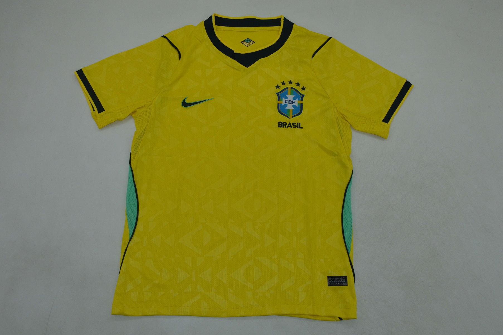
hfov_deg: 53.2
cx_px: 252
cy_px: 168
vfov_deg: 36.8
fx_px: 503
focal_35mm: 36
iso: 400
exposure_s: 1/200
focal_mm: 24
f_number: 14
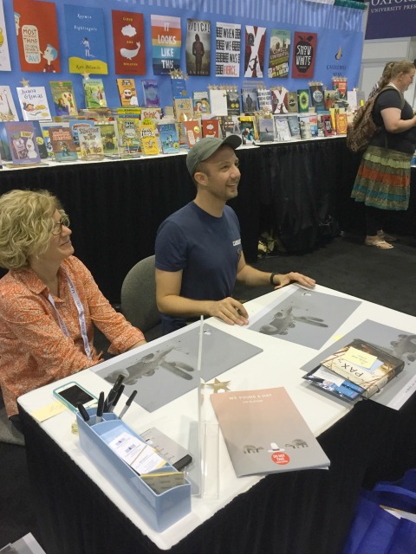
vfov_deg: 61.7
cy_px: 277
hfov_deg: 48.2
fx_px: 465
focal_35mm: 29
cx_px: 208
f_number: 2.2
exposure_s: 1/30
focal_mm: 4.15
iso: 125
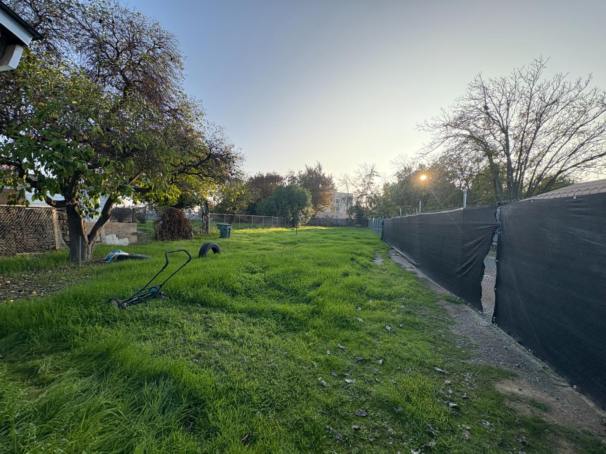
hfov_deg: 102.1
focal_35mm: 14
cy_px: 227
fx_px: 245
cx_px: 303
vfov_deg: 85.7
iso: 64
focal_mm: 2.22
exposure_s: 1/812
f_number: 2.2
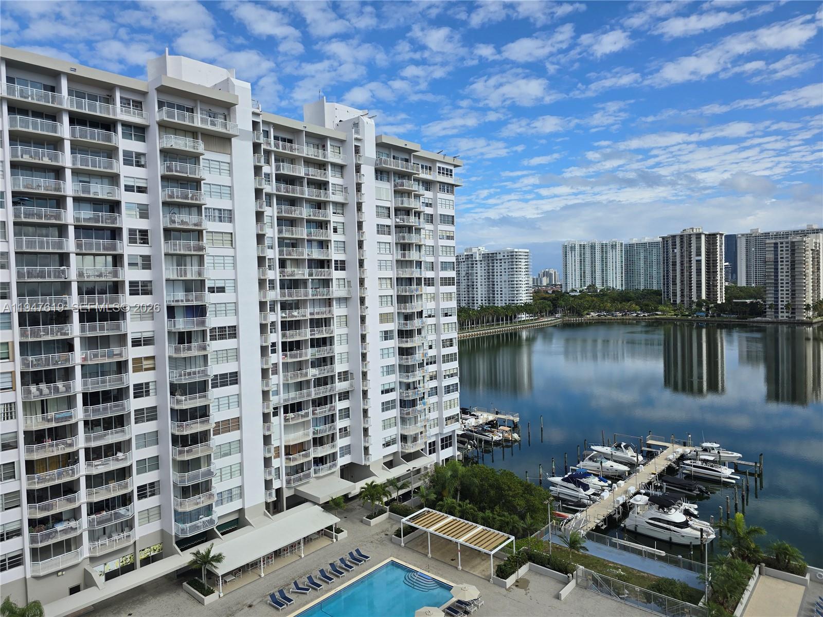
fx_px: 547
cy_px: 308
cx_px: 412
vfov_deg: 58.9
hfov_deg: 73.9
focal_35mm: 23
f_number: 1.7
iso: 12
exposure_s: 1/1111
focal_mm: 6.3
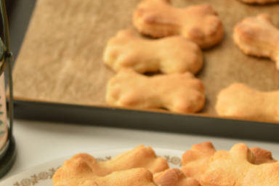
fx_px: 1092
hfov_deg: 14.6
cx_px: 134
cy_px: 150
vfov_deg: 9.7
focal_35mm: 141
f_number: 5.6
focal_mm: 55
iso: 200
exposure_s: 1/8
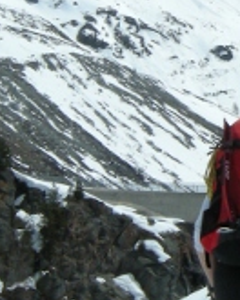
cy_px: 25
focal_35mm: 166
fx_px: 1474
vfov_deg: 11.5
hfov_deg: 9.1
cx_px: 358
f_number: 7.6
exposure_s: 1/487
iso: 64
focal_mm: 7.5
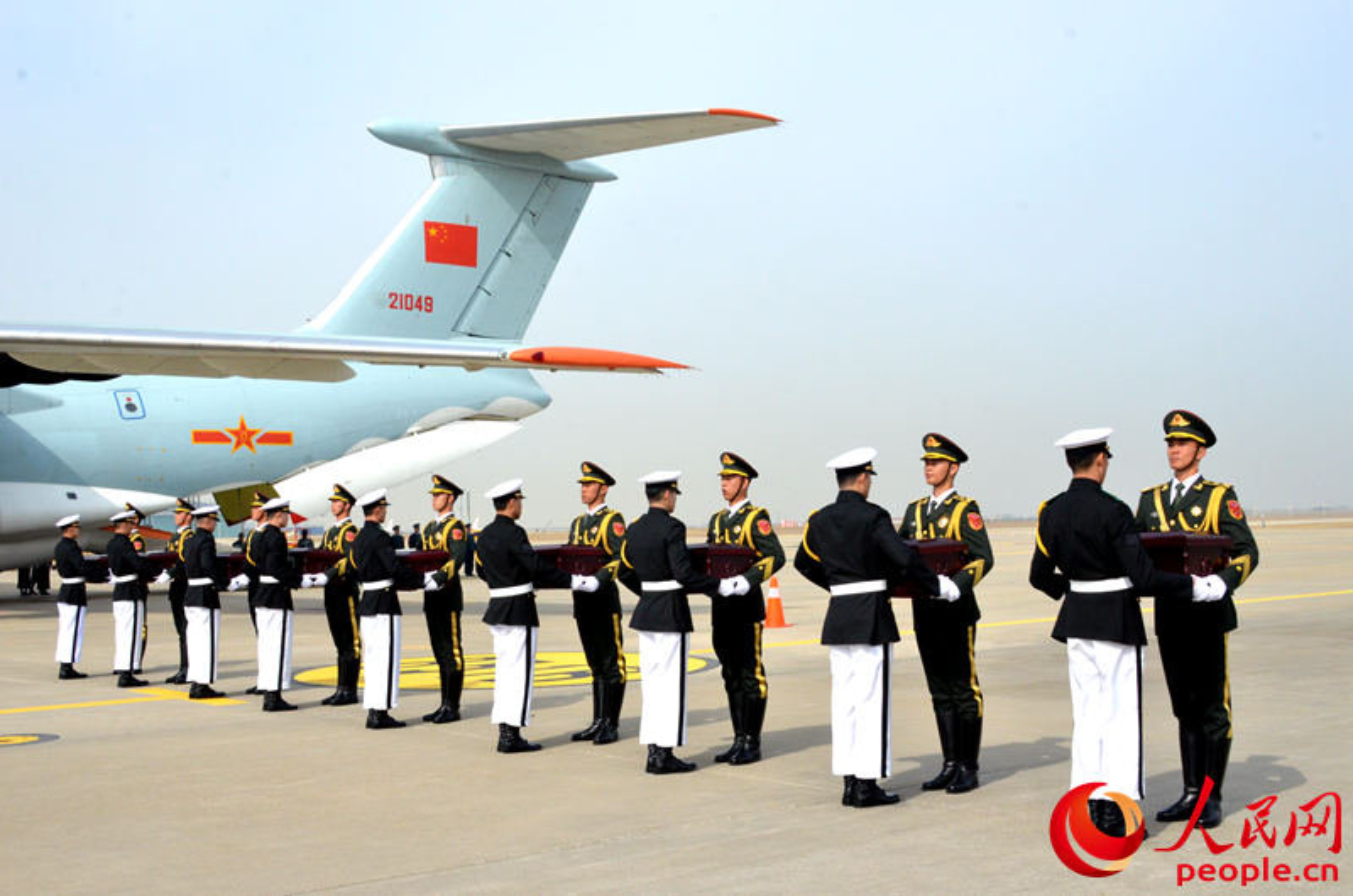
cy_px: 448
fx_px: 1575
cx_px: 676
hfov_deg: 46.5
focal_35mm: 42
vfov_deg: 31.8
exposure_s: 1/1000
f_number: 16
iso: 1250
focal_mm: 28
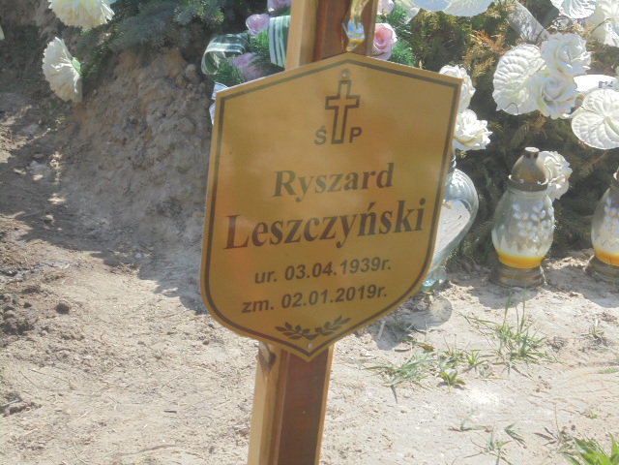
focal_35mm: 83
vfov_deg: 17.8
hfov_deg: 23.6
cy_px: 232
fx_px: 1484
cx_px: 310
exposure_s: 1/200
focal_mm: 14.9
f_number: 6.7
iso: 100
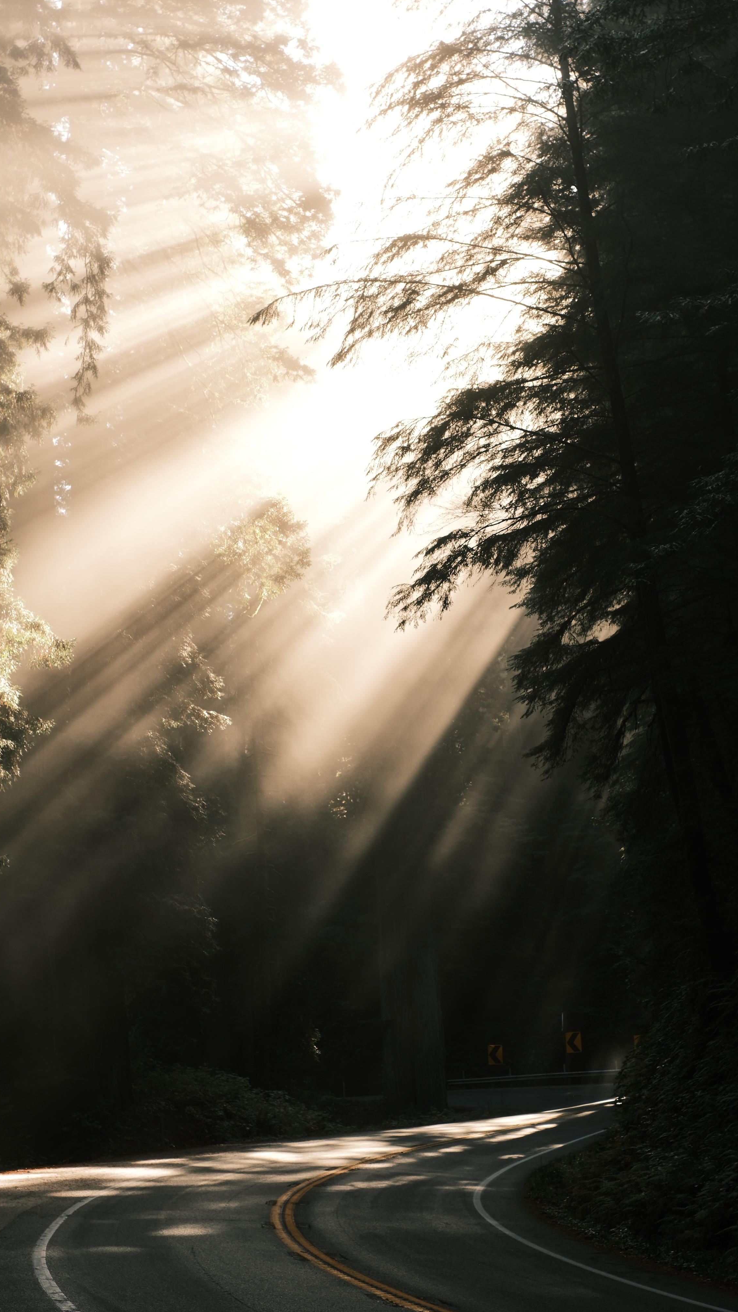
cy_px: 569
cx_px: 402
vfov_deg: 31.9
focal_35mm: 66
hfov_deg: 18.3
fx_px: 2296
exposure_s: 1/38
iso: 125
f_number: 5.6
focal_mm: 35
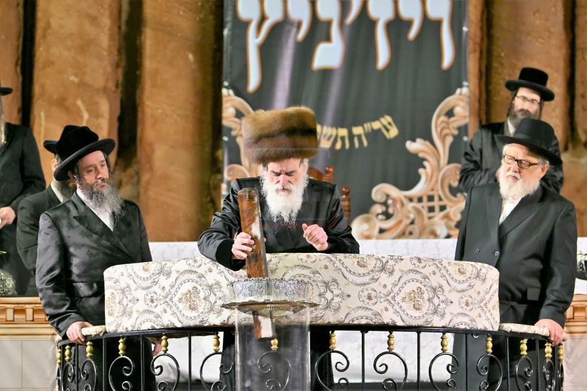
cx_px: 294
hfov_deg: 14.5
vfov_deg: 9.7
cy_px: 196
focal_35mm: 142
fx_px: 2315
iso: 400
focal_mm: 95
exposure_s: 1/250
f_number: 2.8
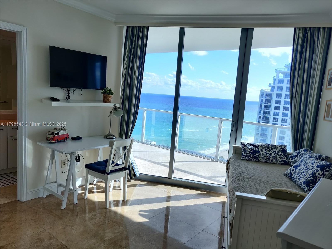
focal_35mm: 25
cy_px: 124
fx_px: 240
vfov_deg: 54.9
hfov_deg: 69.4
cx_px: 166
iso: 100
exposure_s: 1/115
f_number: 1.7
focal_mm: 4.25
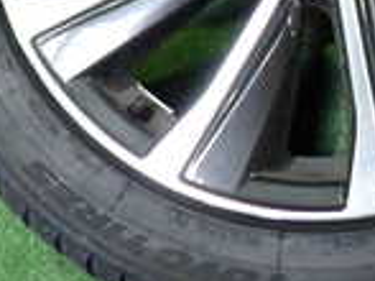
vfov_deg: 13.8
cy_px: -112
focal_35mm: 102
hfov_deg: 19.1
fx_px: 1104
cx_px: 301
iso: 200
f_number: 2
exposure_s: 1/40
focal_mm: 4.5
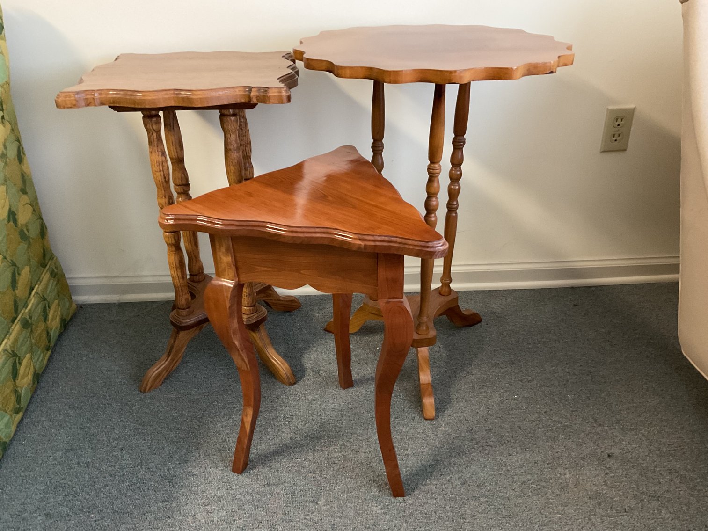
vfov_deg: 48.2
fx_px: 593
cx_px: 354
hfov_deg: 61.7
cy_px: 266
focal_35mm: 29
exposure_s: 1/30
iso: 250
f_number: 1.8
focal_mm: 3
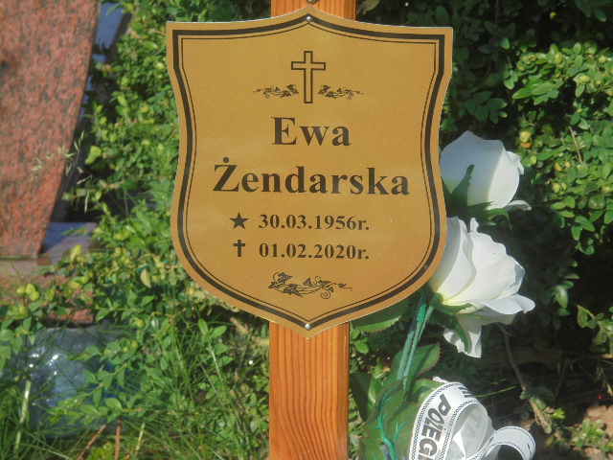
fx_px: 2763
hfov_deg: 12.7
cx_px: 306
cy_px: 230
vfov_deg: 9.5
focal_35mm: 156
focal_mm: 27.6
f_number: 6.5
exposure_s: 1/250
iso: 100
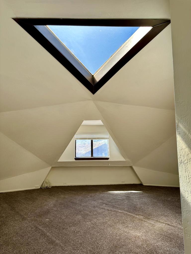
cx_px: 96
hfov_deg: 56.8
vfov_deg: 71.6
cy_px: 127
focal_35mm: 24
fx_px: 177
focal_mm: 6.86
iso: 80
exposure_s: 1/164
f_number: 1.78
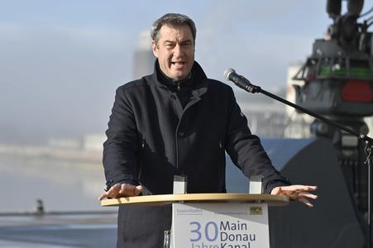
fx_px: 849
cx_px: 186
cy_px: 124
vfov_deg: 16.6
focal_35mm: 82
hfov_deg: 24.8
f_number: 2.8
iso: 64
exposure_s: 1/1600
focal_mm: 82
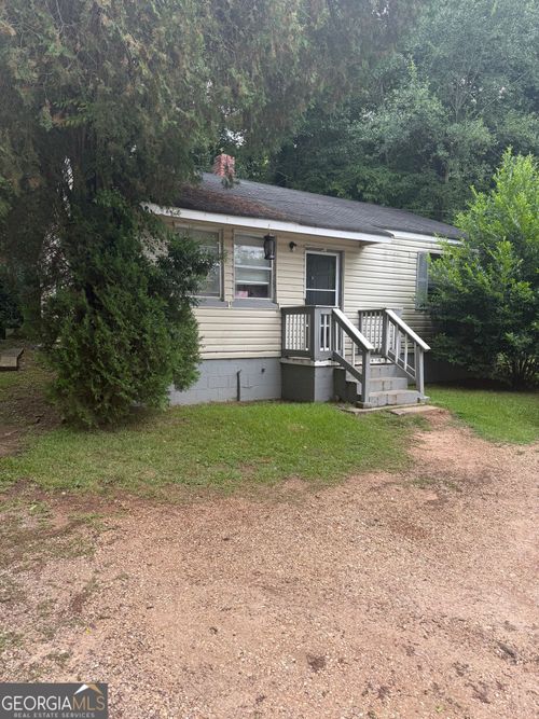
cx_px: 270
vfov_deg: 71.6
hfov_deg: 56.8
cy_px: 360
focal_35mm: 24
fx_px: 498
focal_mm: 6.76
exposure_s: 1/637
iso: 80
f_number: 1.78
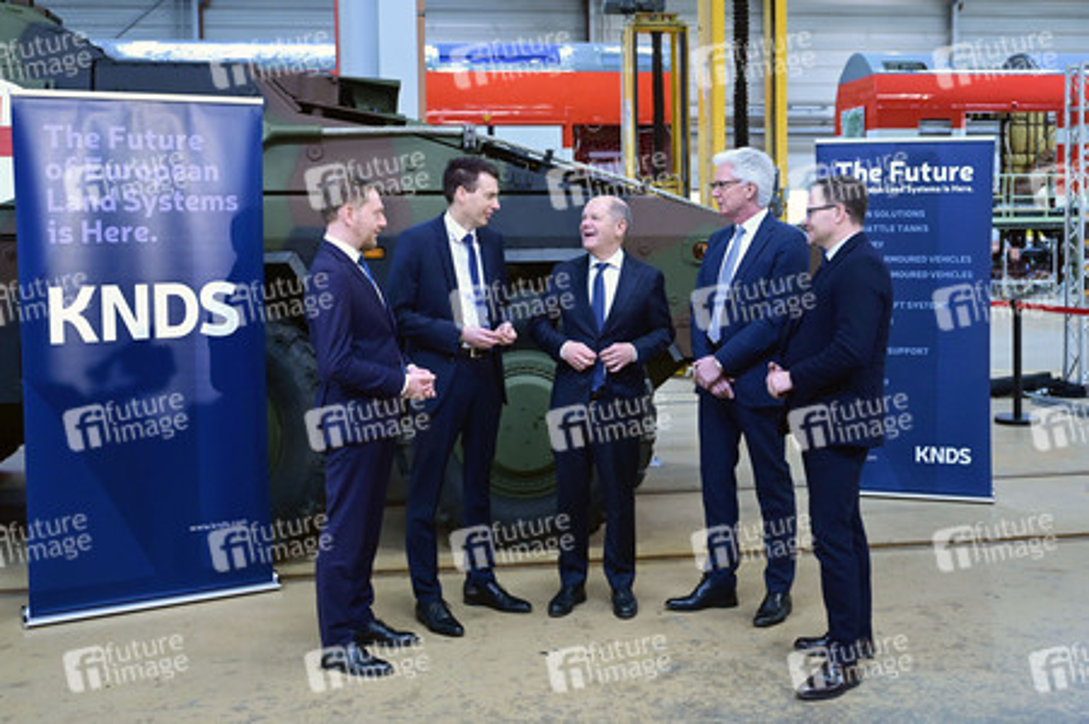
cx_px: 544
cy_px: 362
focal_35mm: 34
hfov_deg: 56.5
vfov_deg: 39.4
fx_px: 1013
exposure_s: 1/320
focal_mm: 33.5
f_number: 3.2
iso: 3200
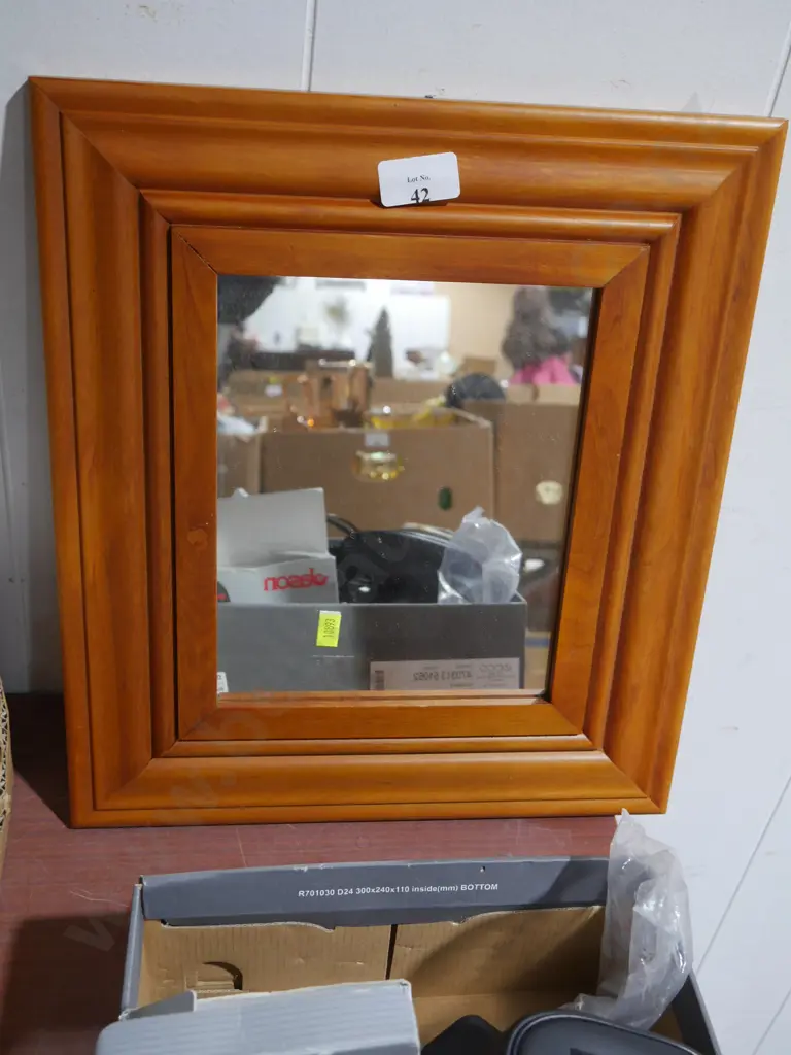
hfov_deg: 36.0
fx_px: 1219
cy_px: 528
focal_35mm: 40
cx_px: 396
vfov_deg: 46.8
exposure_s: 1/60
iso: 640
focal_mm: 20
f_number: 4.5
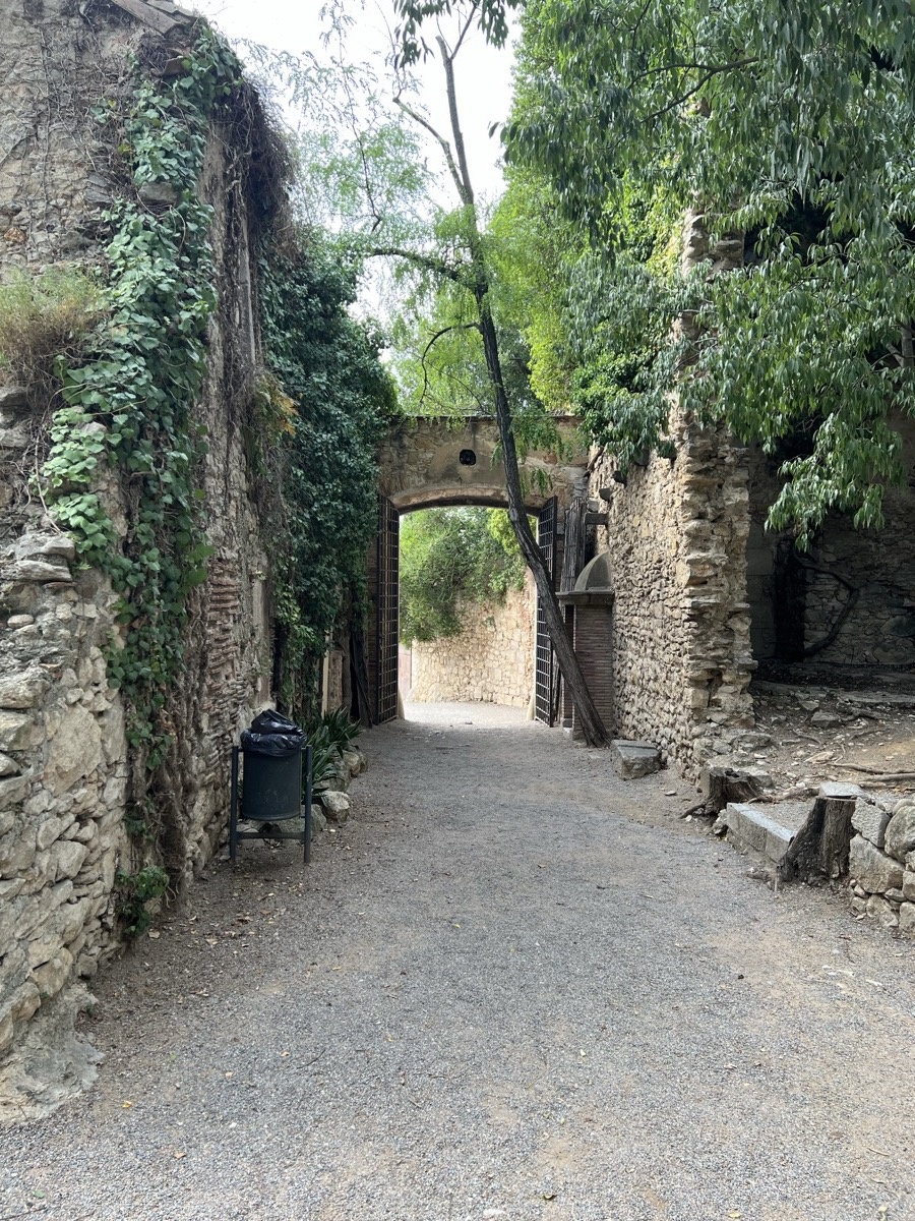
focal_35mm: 26
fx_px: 916
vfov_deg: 67.3
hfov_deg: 53.1
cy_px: 610
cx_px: 458
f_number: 1.5
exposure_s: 1/250
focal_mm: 5.7
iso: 50
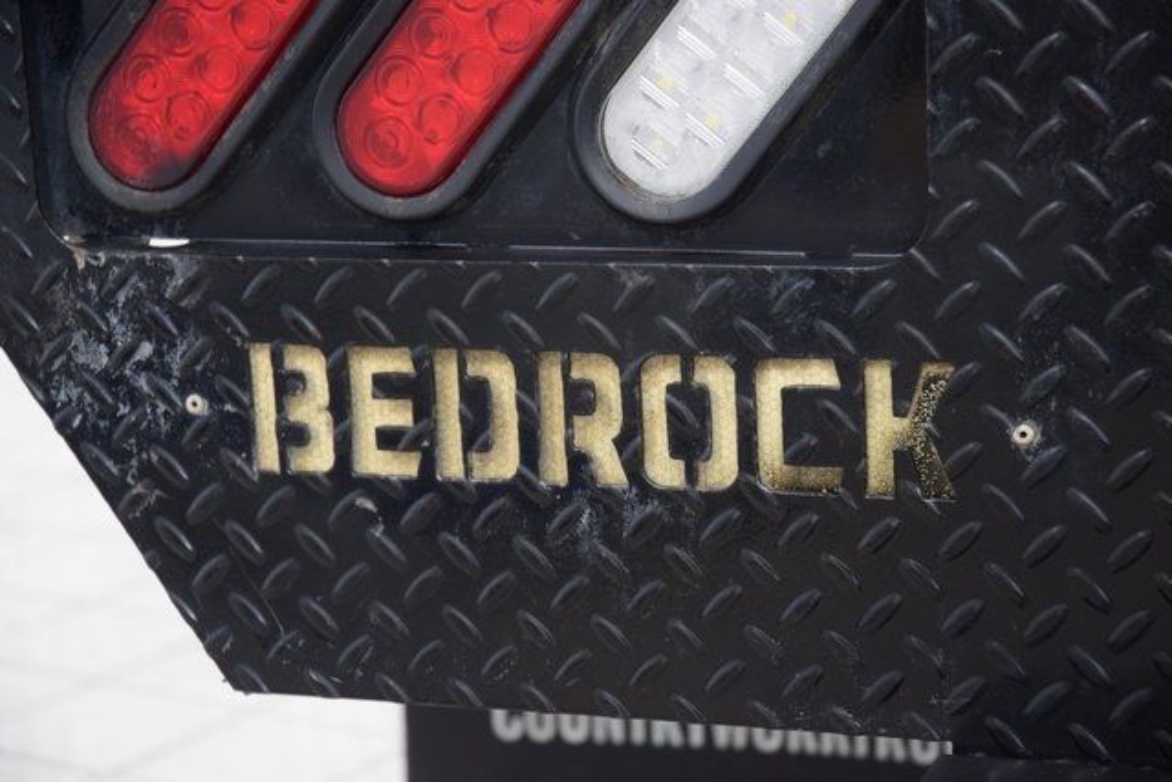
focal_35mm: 105
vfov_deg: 13.0
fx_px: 3419
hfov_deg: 19.5
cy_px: 391
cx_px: 586
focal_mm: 70
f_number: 4.5
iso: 1600
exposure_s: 1/25
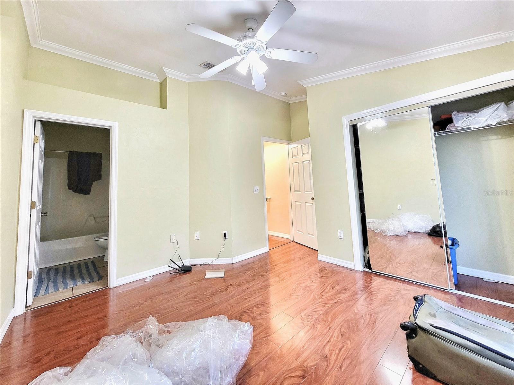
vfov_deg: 89.9
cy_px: 192
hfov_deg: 106.2
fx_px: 193
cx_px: 257
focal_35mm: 13
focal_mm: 2.2
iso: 320
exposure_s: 1/40
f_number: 2.2
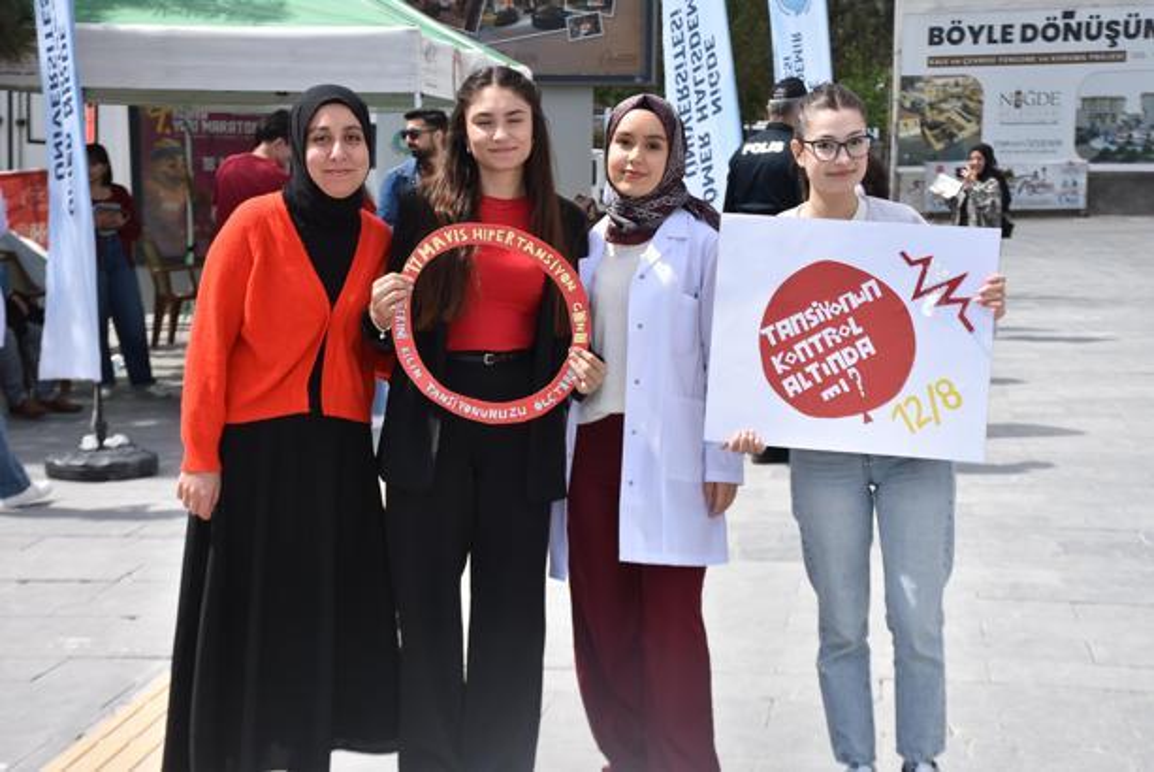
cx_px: 577
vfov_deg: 19.0
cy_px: 386
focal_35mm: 72
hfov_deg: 28.0
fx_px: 2310
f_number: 8
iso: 100
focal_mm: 48
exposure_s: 1/250
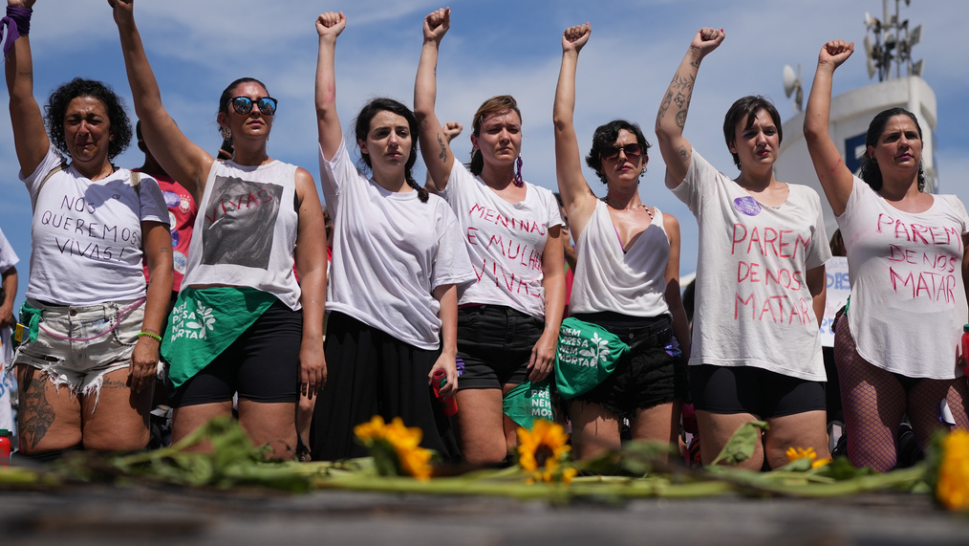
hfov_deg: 37.8
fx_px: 1414
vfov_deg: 21.8
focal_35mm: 55
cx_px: 485
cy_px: 285
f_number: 2
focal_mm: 35
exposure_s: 1/25600
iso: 250
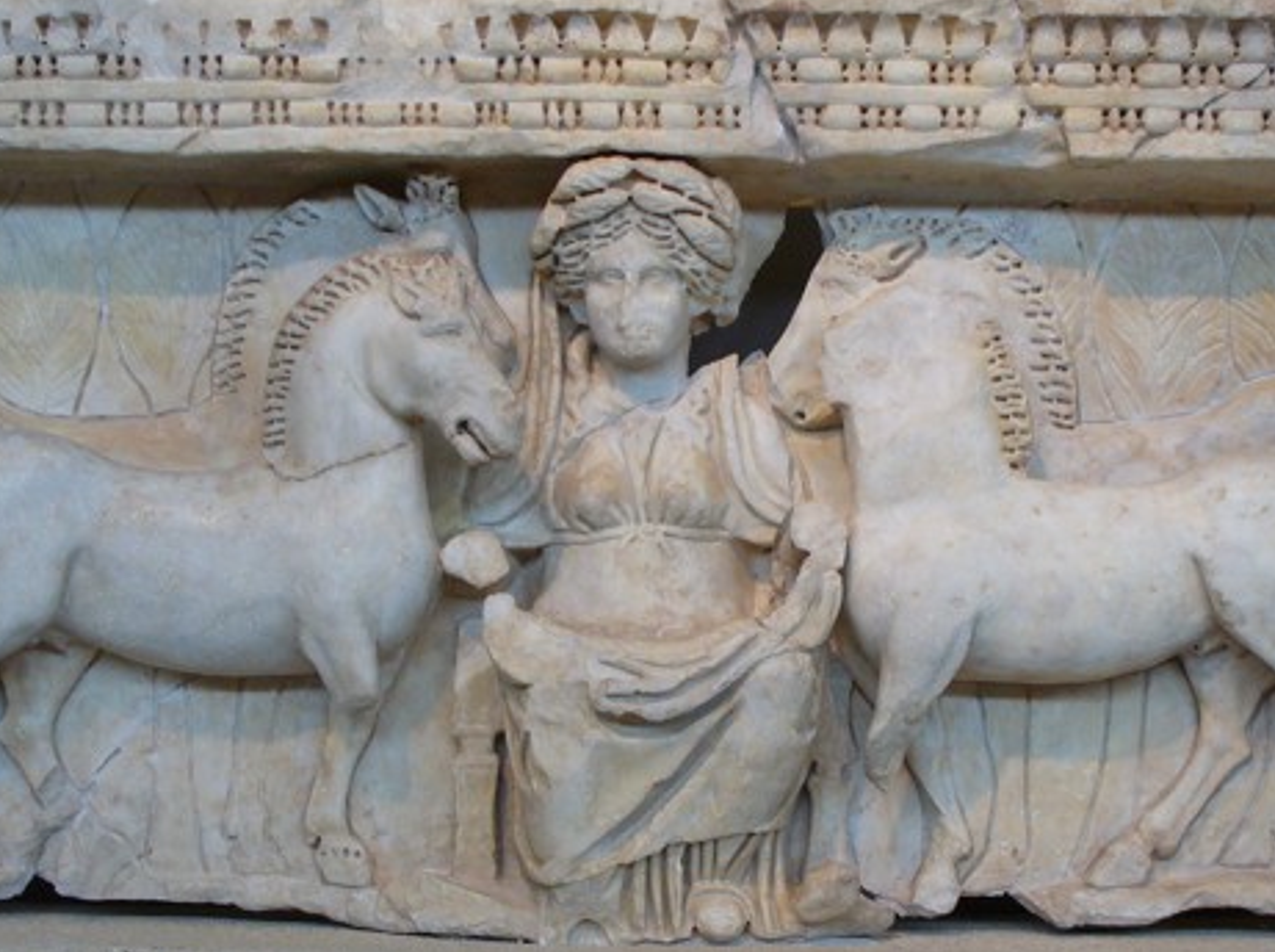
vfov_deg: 29.0
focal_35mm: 50
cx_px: 644
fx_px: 1838
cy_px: 468
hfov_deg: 38.3
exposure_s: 1/30
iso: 125
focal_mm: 7.9
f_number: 3
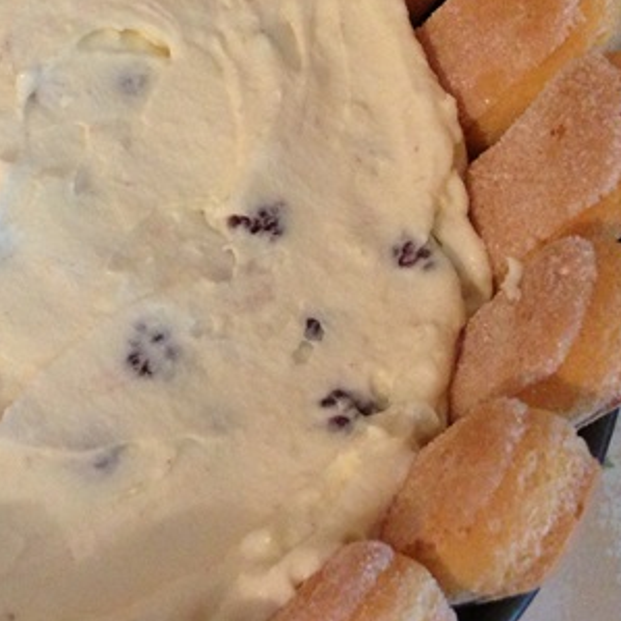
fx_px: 1583
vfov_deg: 22.1
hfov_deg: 20.7
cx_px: -120
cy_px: 183
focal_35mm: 78
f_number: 2.4
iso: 320
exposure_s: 1/20
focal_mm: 4.13
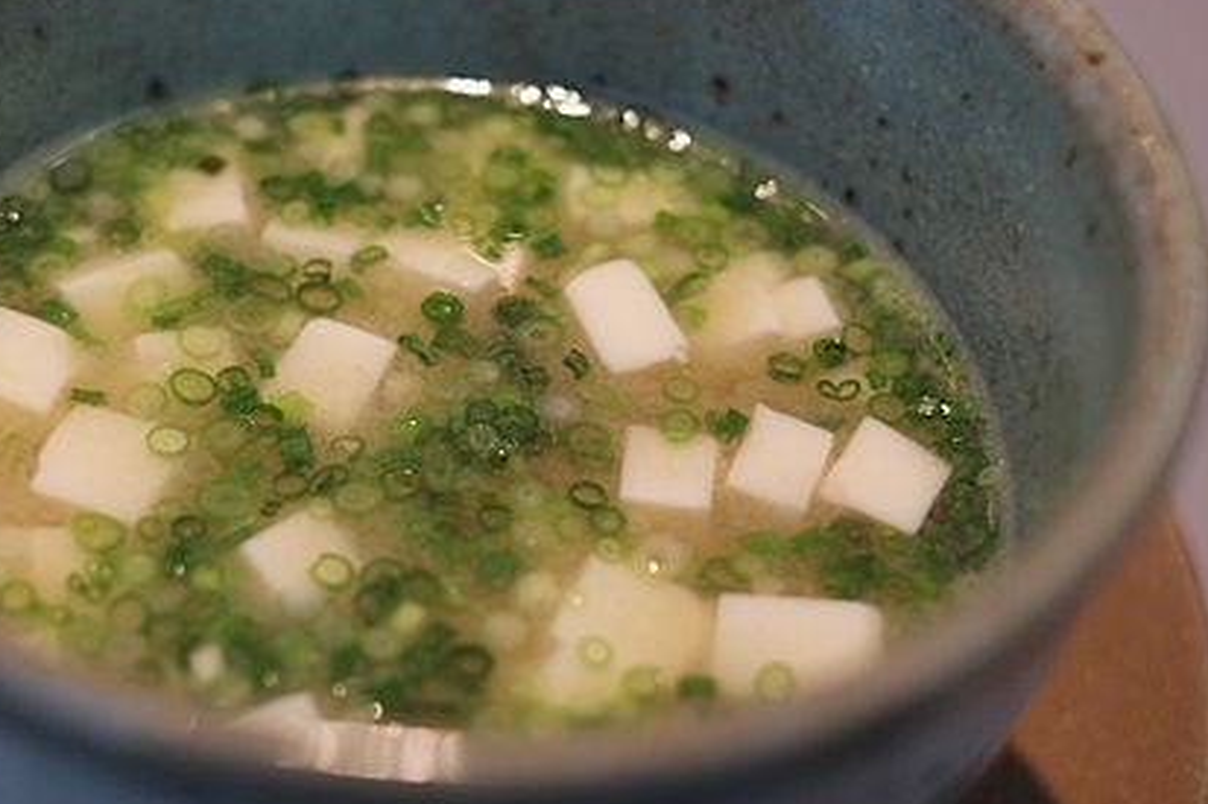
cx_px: 409
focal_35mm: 77
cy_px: 406
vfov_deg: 17.7
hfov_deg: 26.2
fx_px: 2583
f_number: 2.8
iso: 640
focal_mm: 35
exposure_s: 1/90
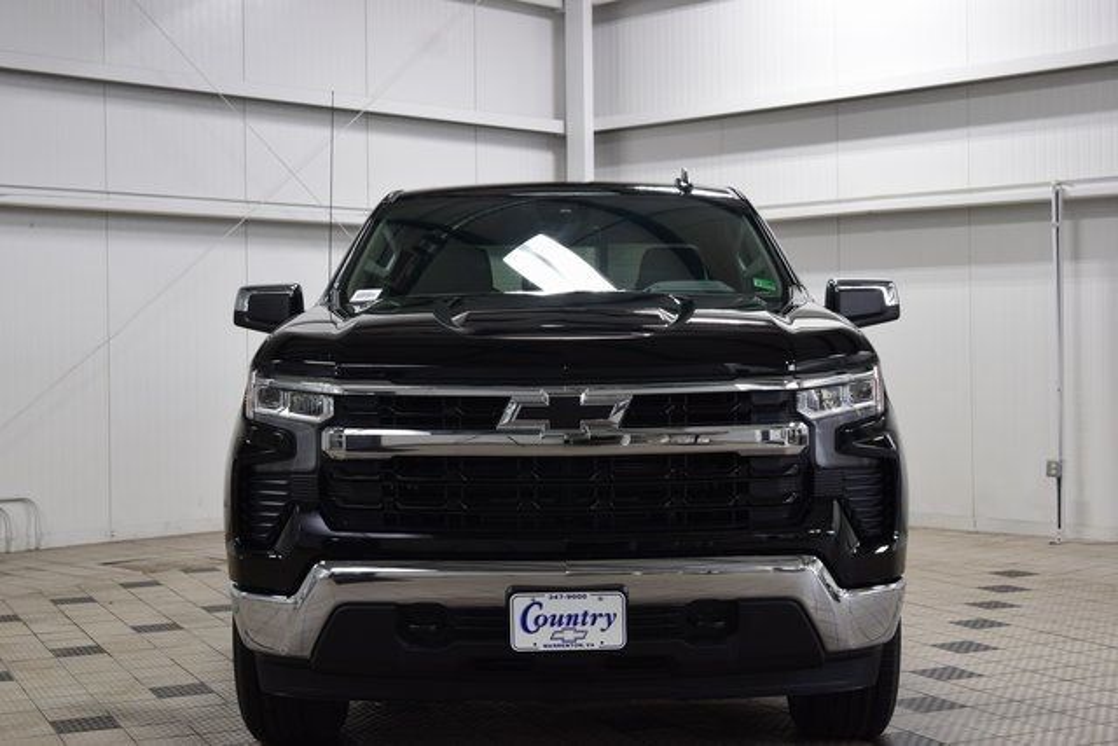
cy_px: 373
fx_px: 1677
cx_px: 559
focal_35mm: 54
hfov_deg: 36.9
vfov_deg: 25.1
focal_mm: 36
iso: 400
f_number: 6.3
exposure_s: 1/20
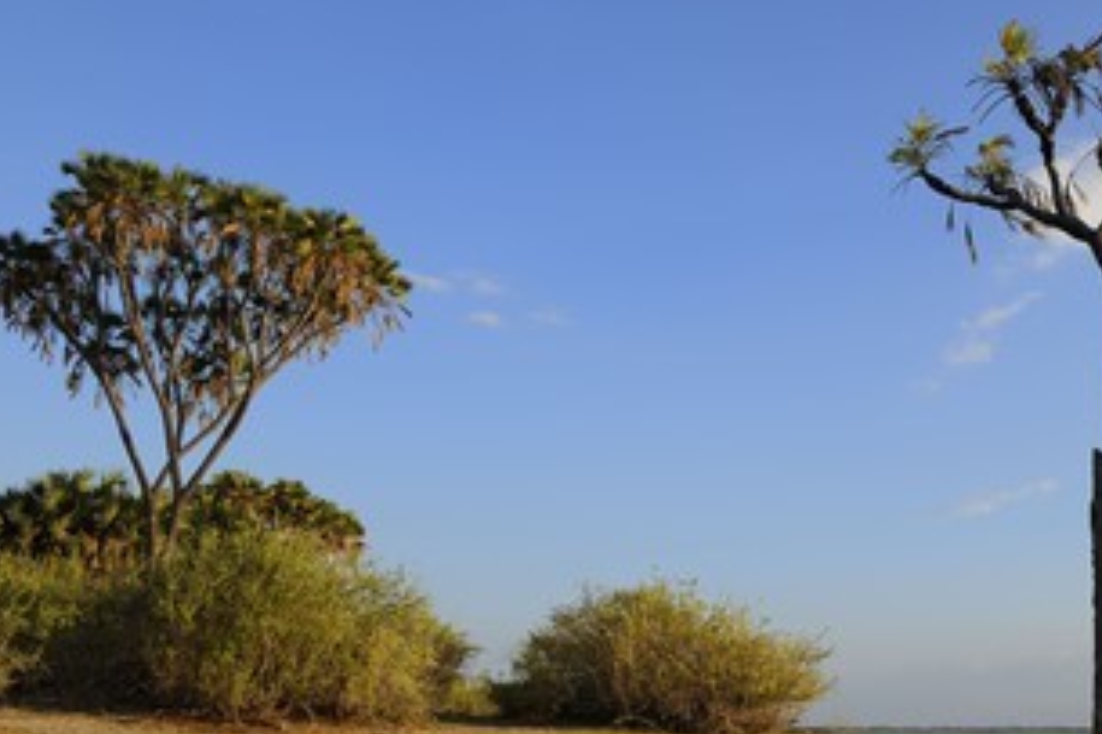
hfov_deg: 47.7
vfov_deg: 33.2
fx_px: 1224
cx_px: 737
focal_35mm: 40
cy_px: 463
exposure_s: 1/160
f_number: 9
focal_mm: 29
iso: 200
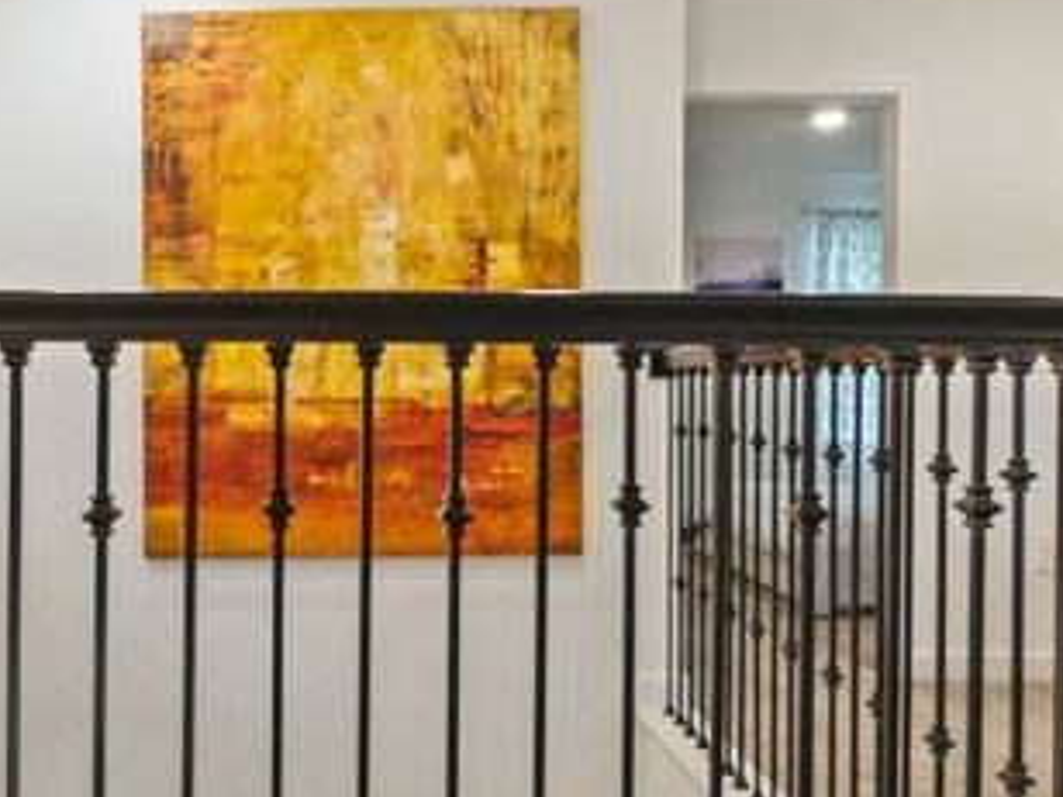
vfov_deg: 44.1
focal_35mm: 32
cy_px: 417
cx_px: 361
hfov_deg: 55.7
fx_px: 983
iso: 2500
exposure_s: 1/60
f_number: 4
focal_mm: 7
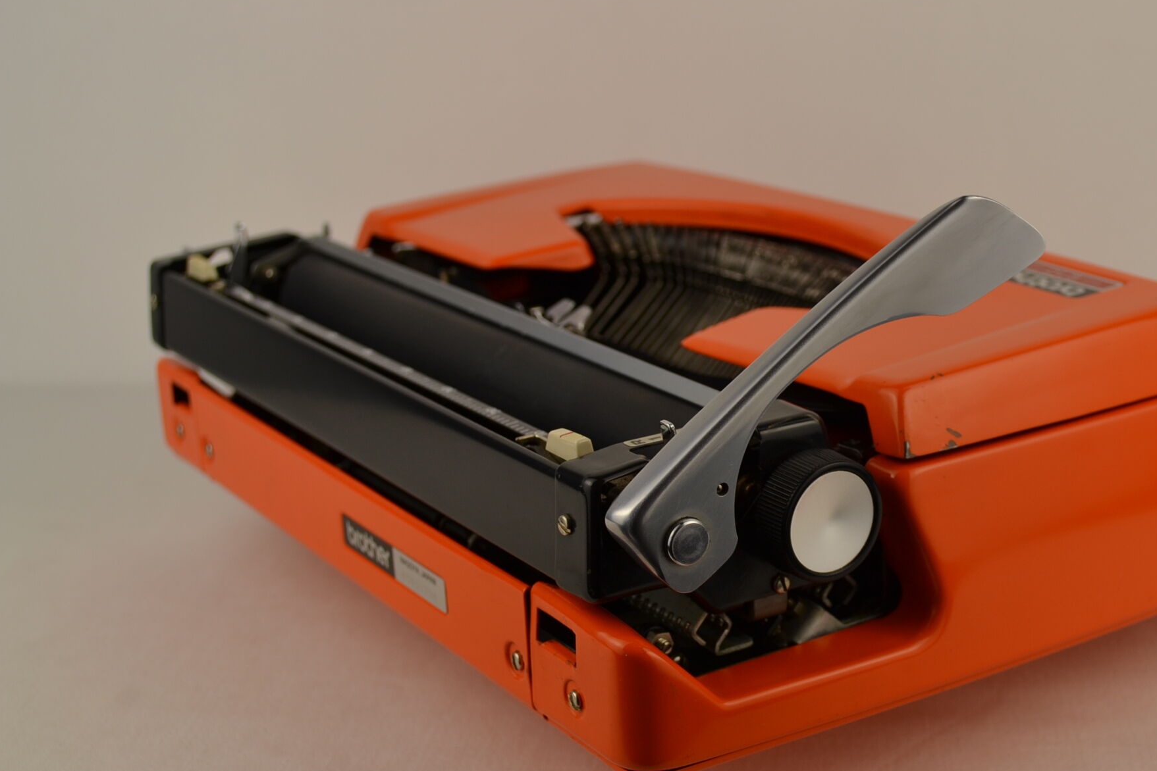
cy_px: 407
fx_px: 1896
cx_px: 755
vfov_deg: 23.0
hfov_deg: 33.7
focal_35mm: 59
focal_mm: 30
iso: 110
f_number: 5.6
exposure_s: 1/125
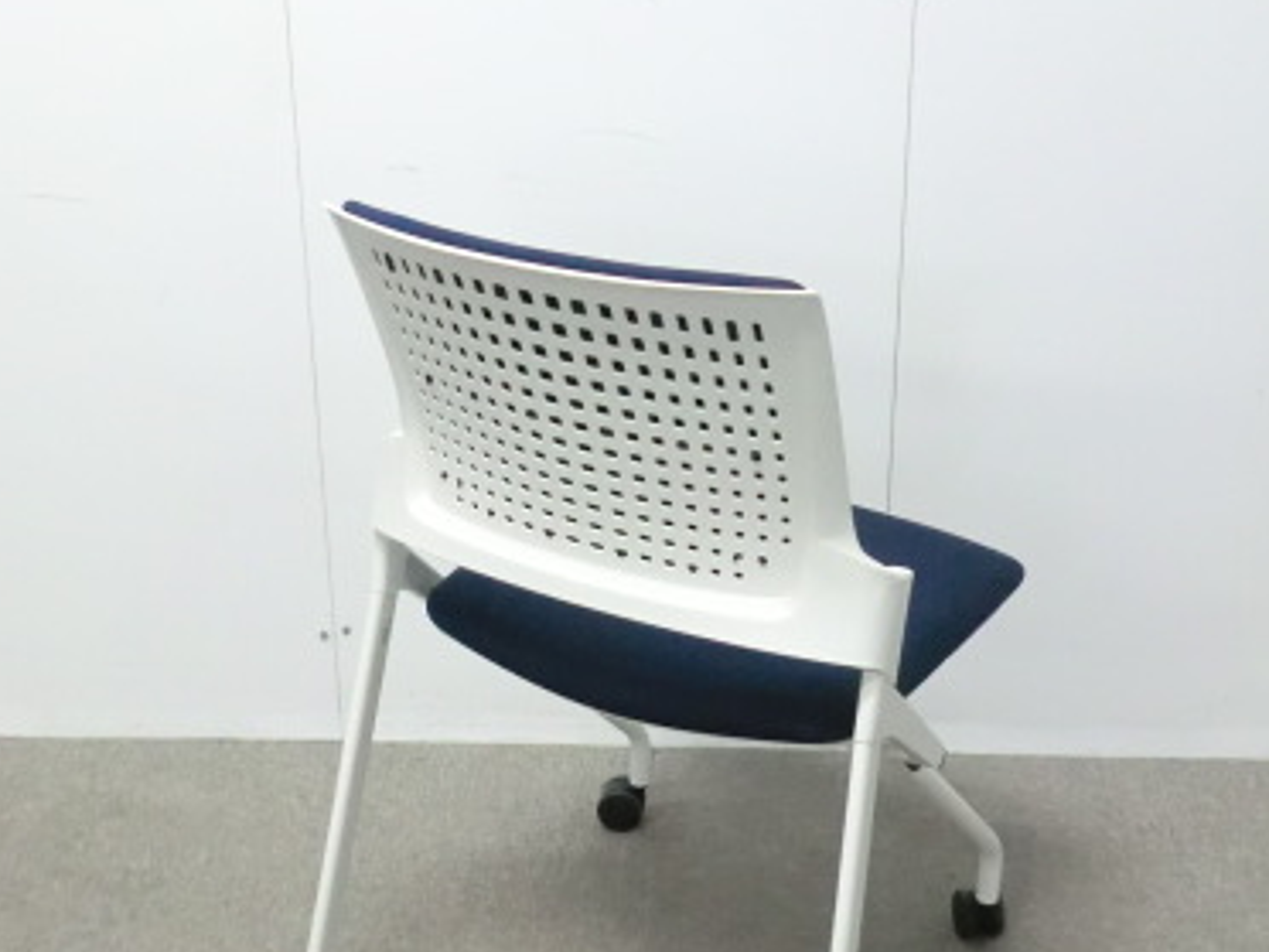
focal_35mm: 55
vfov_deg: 26.6
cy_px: 498
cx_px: 655
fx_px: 2016
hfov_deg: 34.9
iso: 800
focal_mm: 5.8
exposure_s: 1/50
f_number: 3.5
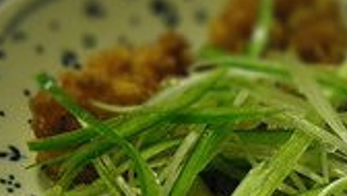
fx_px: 811
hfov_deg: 23.0
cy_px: 217
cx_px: 366
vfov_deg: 13.5
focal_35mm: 88
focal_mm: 6.1
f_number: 3.8
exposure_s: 1/30
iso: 800
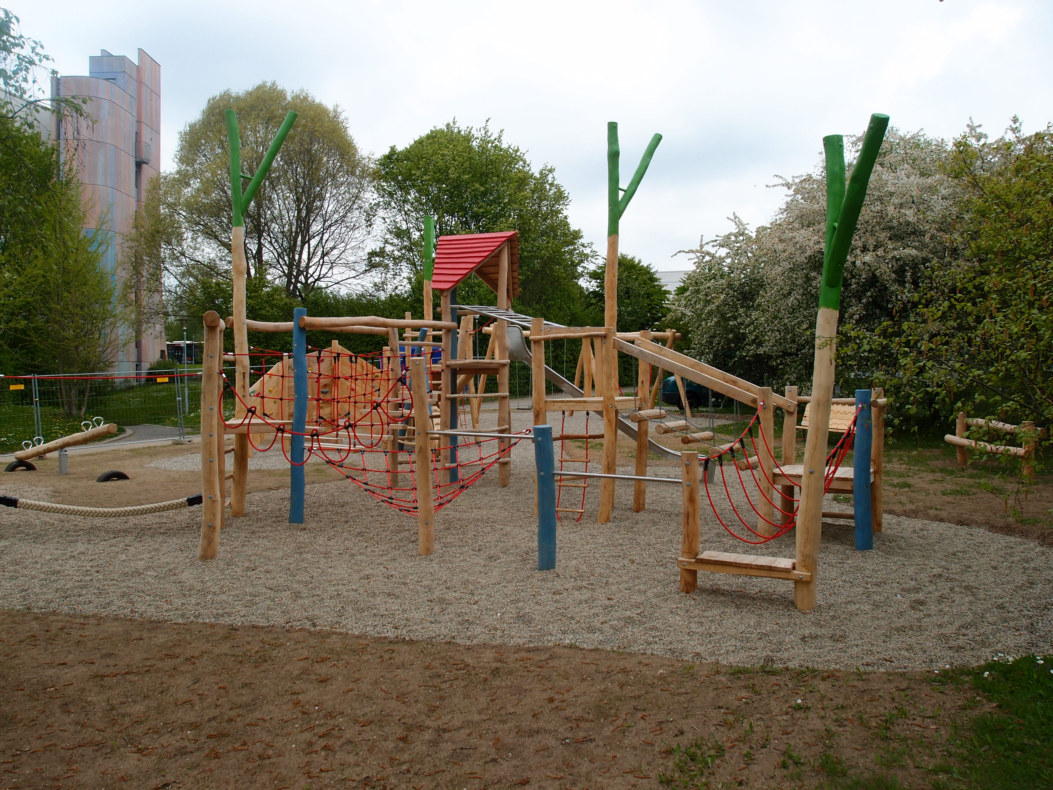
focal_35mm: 28
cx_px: 526
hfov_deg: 63.4
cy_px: 395
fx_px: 852
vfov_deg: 49.7
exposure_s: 1/640
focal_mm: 6
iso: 100
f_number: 3.5
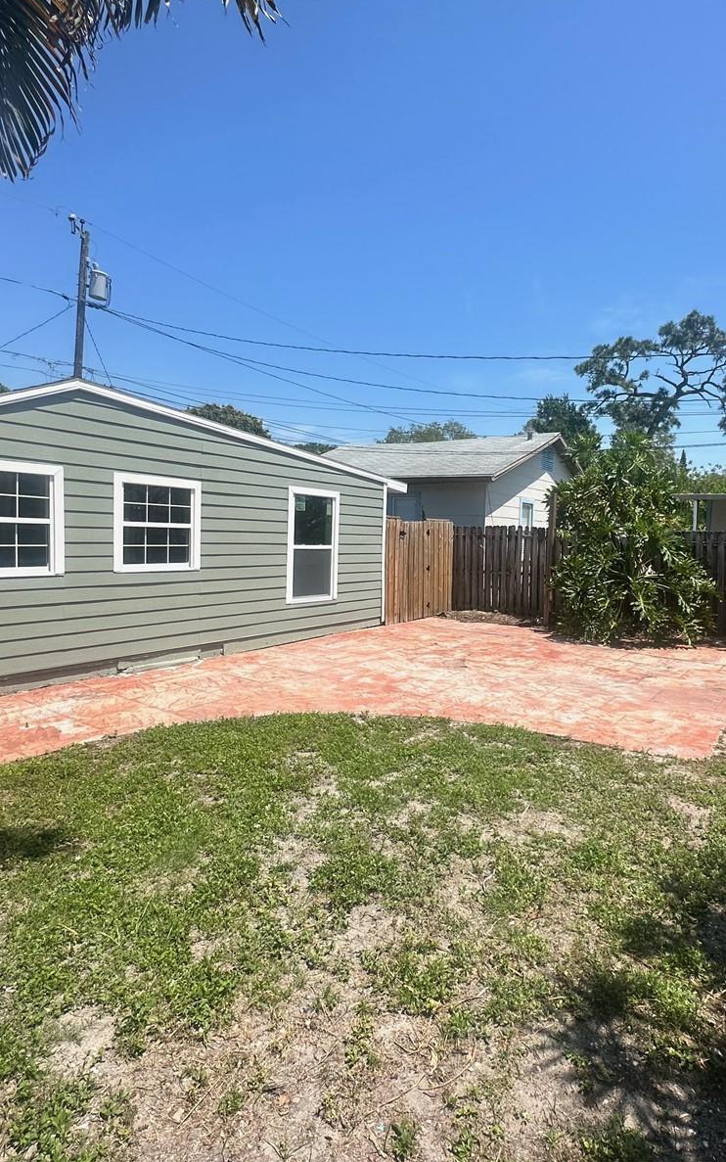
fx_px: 633
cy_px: 578
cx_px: 438
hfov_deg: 59.1
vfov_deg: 85.1
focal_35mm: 20
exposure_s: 1/2398
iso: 50
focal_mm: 2.22
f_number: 2.2
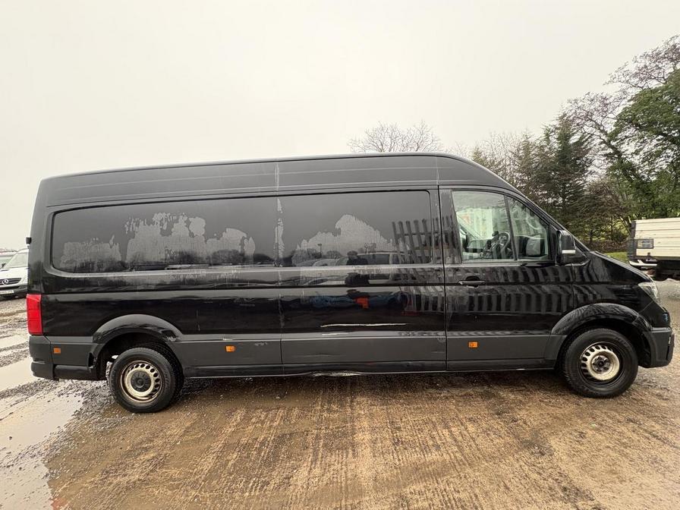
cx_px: 340
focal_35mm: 14
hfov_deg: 102.1
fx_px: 275
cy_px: 255
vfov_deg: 85.7
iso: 250
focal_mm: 2.22
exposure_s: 1/82
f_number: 2.2
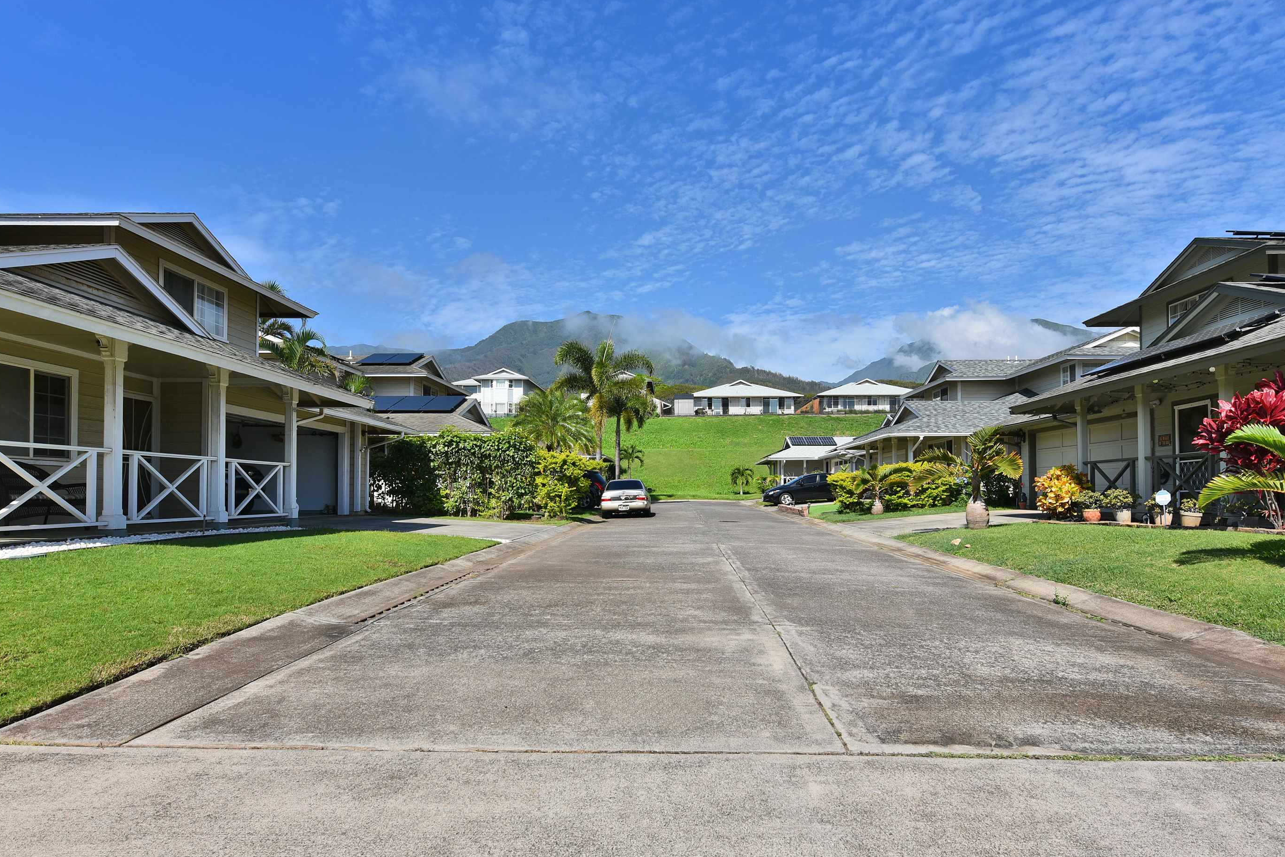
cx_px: 682
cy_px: 476
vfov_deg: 64.4
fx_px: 678
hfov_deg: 86.8
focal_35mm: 19
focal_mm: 17
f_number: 10
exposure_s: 1/200
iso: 100
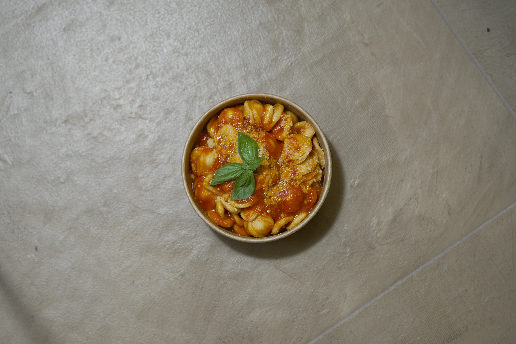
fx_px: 1075
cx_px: 258
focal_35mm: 75
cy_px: 172
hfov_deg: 27.0
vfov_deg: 18.2
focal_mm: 50
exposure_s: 1/100
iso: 160
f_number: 1.8
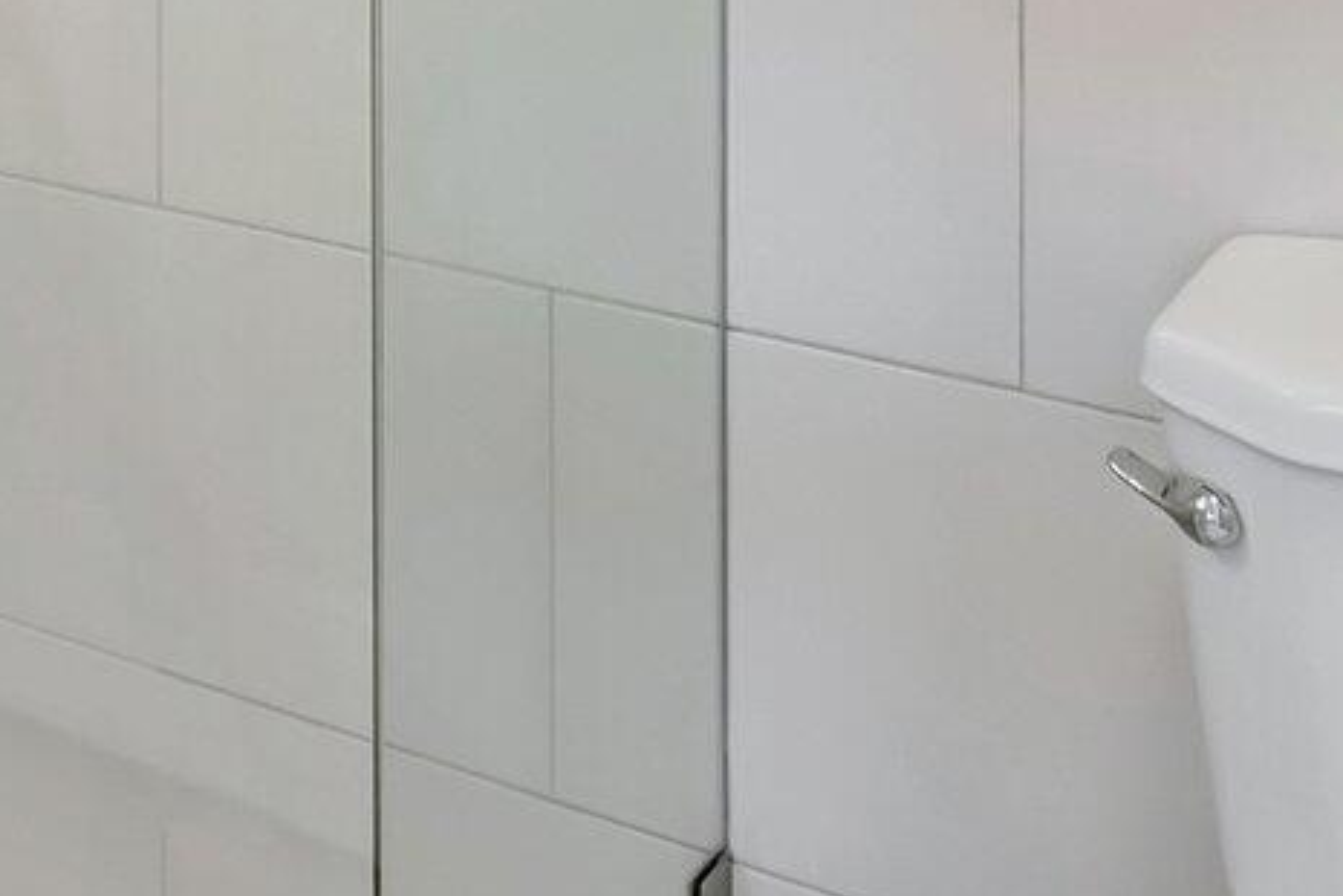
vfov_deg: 17.8
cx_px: 81
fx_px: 2462
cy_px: -545
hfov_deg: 29.0
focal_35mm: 66
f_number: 8
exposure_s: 1/10
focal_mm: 10
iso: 640
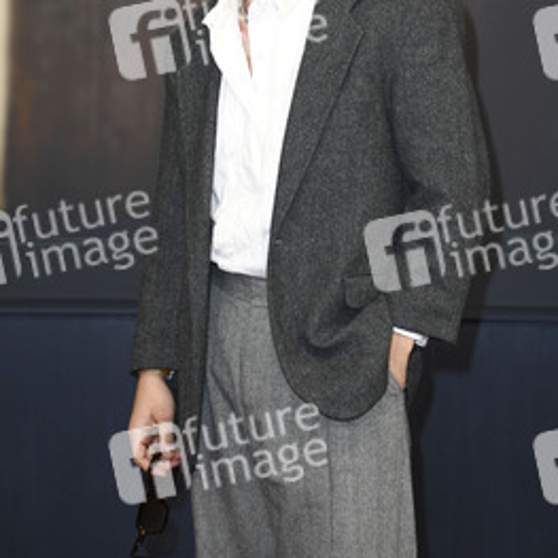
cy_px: 136
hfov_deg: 14.7
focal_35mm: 119
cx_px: 280
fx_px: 2170
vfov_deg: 14.6
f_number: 5.6
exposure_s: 1/250
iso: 400
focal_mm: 92
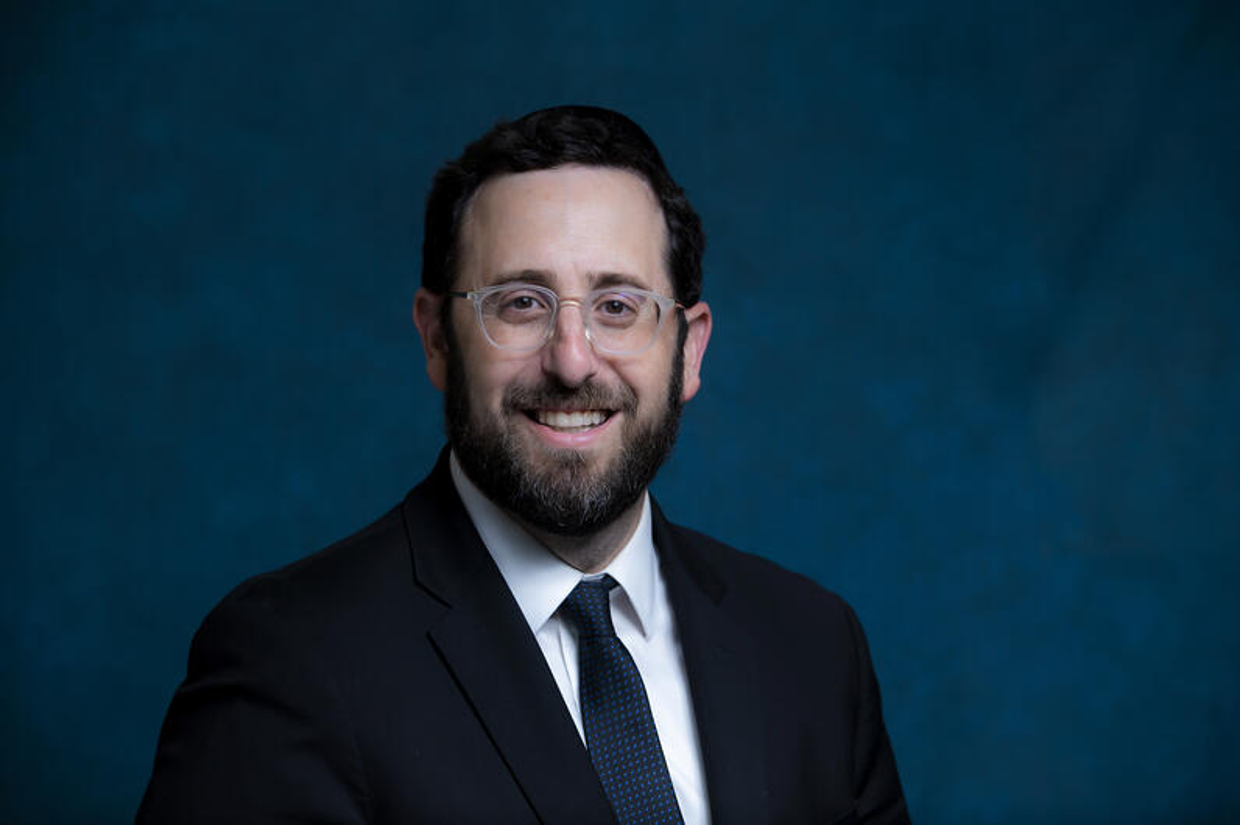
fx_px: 4131
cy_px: 412
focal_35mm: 120
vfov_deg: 11.4
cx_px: 620
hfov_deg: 17.1
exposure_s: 1/200
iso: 320
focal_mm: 120
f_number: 5.6
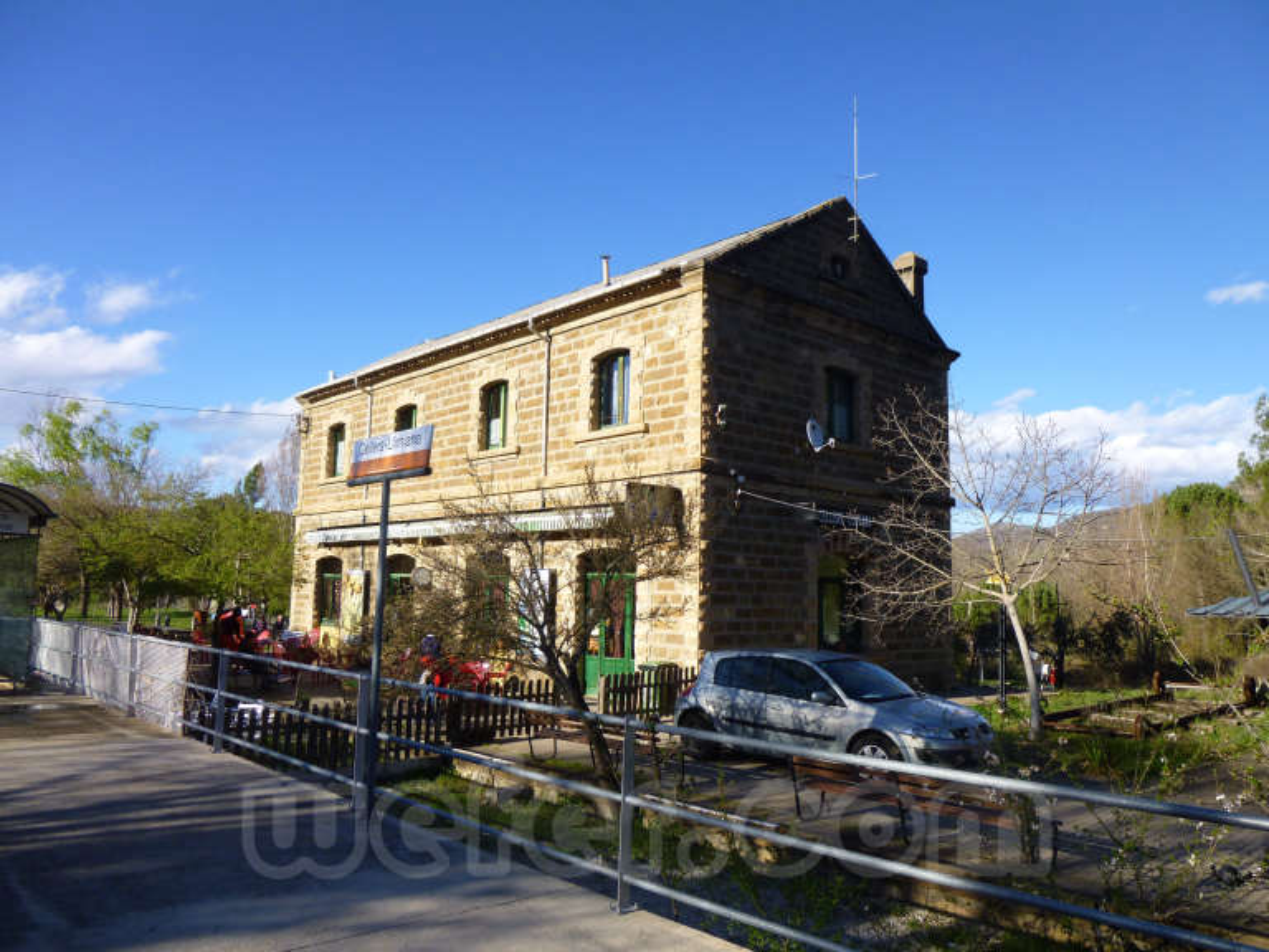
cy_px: 476
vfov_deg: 54.9
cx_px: 634
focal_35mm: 25
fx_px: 916
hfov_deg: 69.4
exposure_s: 1/640
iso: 100
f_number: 3.1
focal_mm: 4.5
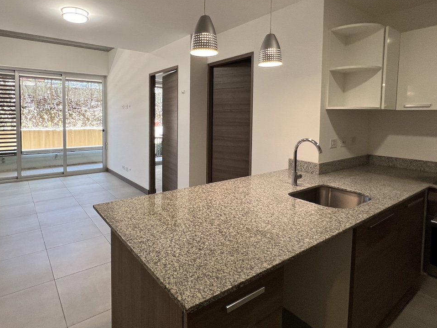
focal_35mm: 19
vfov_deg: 68.0
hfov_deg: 84.1
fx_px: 240
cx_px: 186
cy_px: 131
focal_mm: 1.57
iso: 125
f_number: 1.8
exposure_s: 1/60
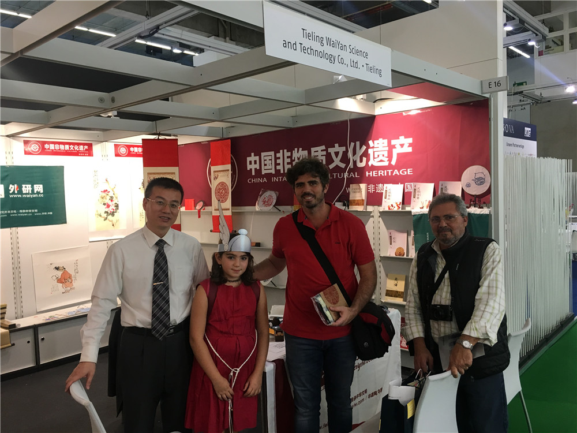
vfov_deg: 48.2
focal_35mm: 29
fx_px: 483
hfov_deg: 61.7
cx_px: 288
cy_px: 216
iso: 50
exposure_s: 1/33
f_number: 2.2
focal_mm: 4.15
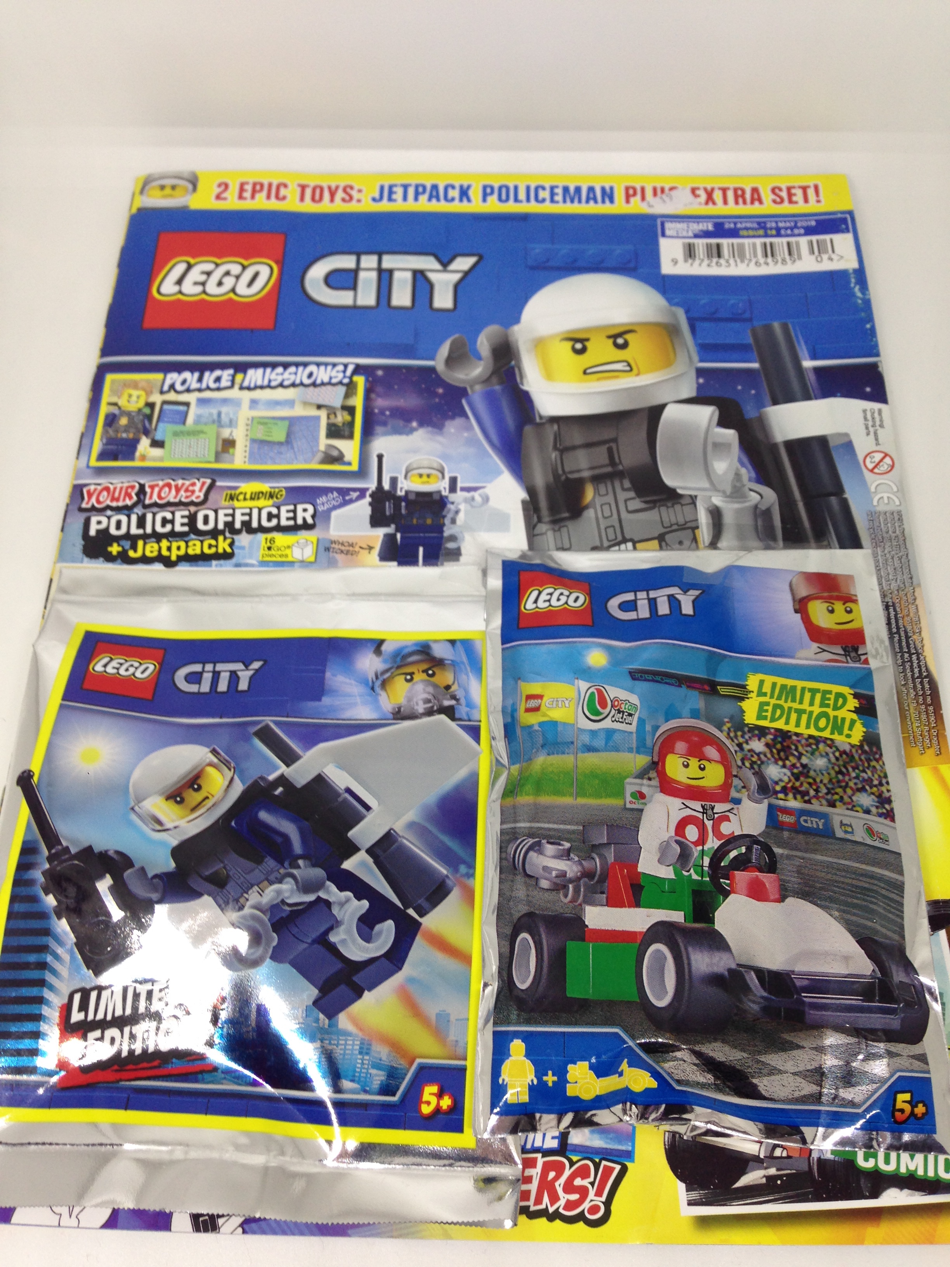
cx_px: 475
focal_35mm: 33
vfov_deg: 55.4
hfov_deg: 42.9
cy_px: 634
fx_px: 1208
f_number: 2.4
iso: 50
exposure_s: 1/30
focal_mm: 4.12
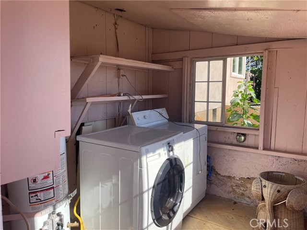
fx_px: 231
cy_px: 115
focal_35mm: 26
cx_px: 154
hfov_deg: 67.3
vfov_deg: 53.1
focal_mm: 4.2
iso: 32
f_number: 1.6
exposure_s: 1/1052
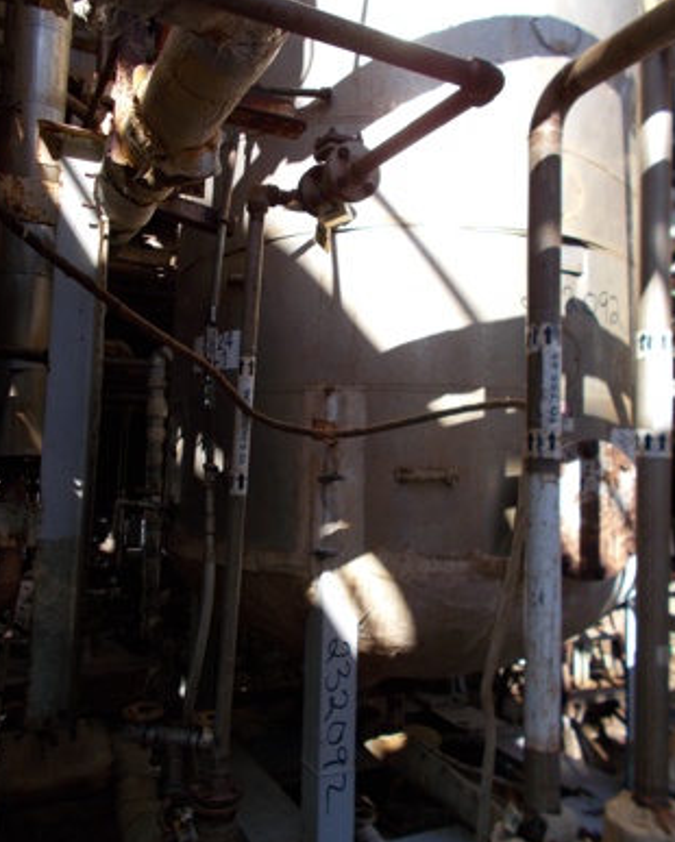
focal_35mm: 28
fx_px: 699
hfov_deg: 51.6
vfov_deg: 62.2
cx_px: 338
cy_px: 408
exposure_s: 1/250
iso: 80
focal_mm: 4.6
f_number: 3.2
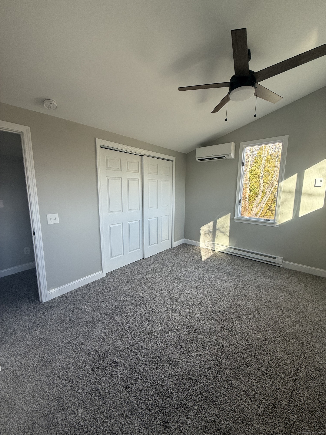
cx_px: 163
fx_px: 176
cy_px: 218
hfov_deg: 85.7
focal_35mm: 14
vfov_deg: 102.1
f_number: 2.2
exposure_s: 1/122
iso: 64
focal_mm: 2.22
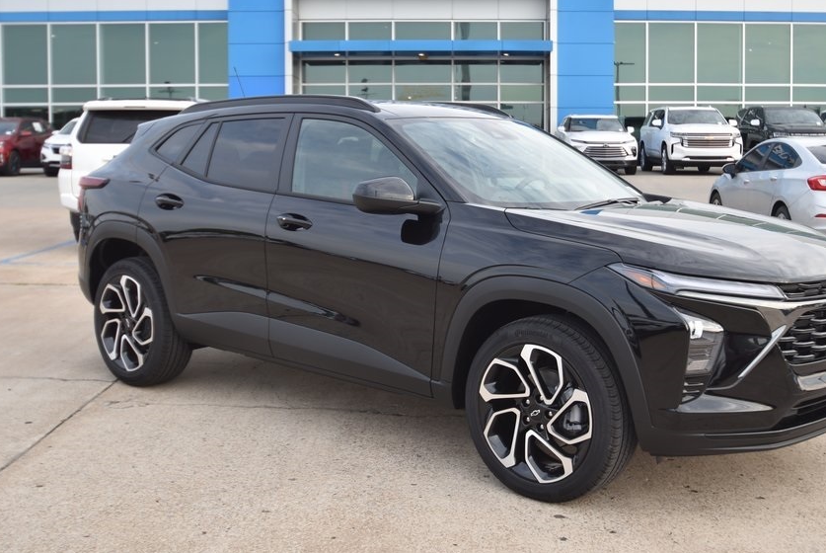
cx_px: 476
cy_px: 224
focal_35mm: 44
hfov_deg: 44.3
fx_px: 1011
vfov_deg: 30.5
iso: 100
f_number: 4.5
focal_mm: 24
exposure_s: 1/160
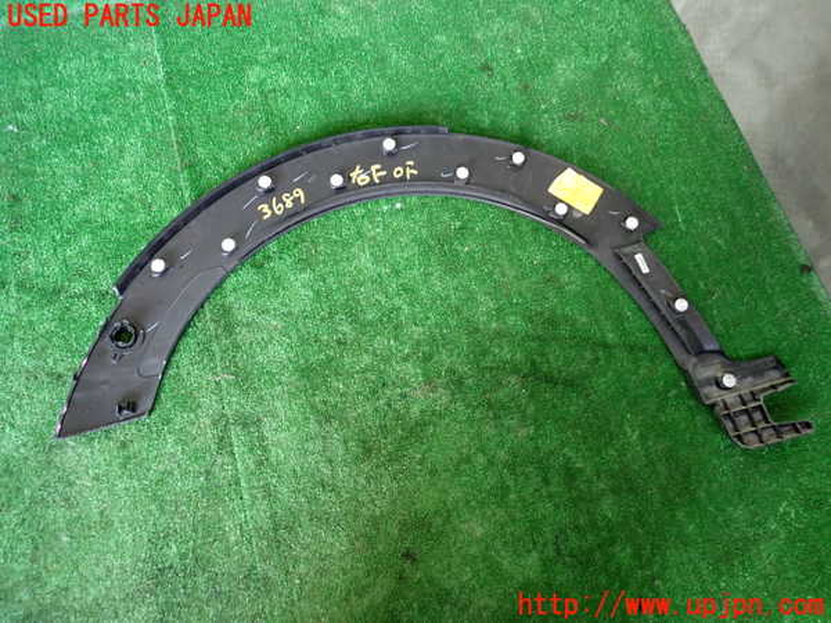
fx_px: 600
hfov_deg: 69.4
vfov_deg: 54.9
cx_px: 416
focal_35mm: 25
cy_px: 312
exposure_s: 1/50
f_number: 2
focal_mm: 4.5
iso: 250
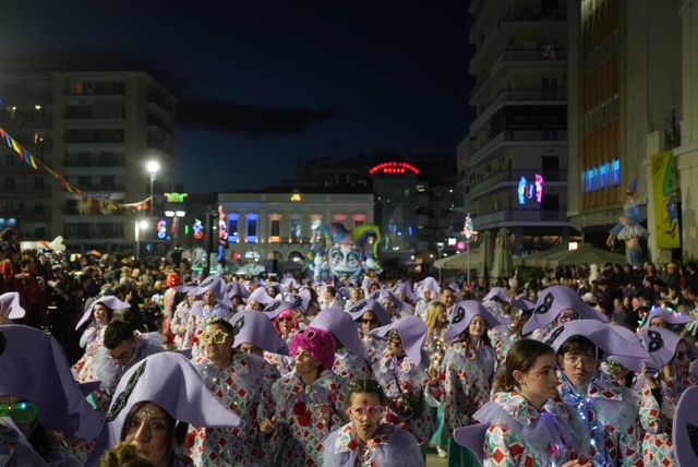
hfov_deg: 55.8
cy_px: 234
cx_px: 349
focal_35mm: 34
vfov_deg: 39.0
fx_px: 660
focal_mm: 34
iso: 2000
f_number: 4
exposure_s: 1/250
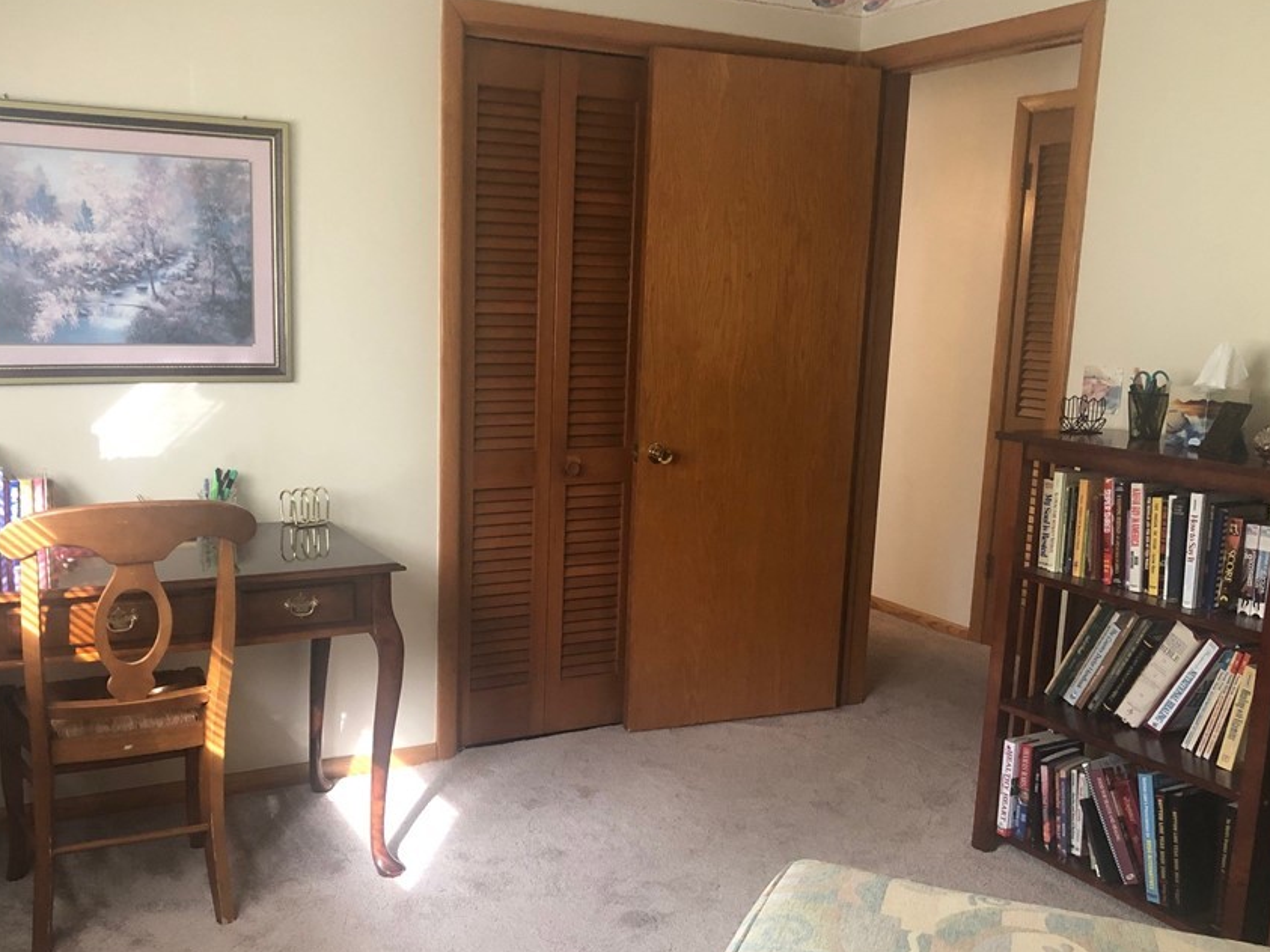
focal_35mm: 34
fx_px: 1247
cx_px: 563
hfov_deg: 53.8
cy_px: 536
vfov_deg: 41.7
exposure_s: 1/15
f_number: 1.8
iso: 80
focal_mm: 3.99
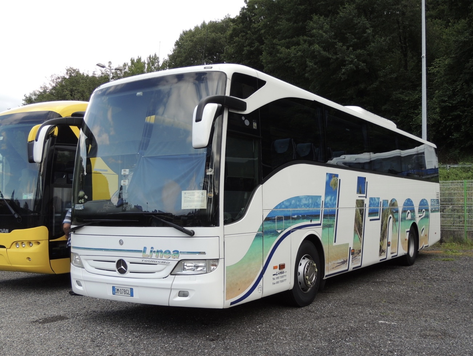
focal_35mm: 35
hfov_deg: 52.6
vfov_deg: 40.7
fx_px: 479
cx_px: 236
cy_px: 178
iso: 100
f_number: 3.3
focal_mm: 6.2
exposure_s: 1/250
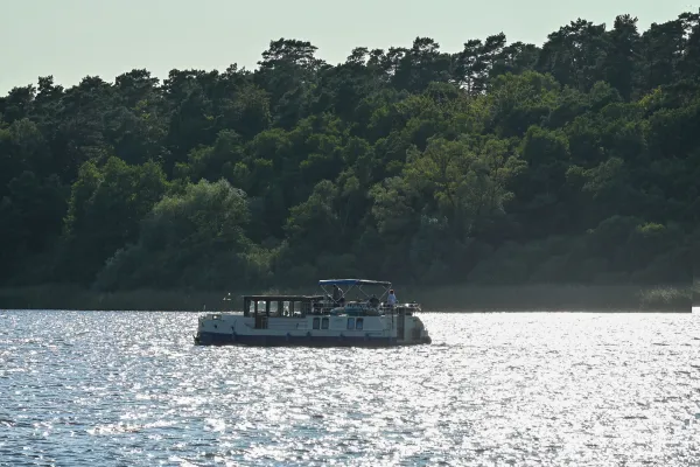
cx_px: 350
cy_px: 234
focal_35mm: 225
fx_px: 4375
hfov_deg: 9.1
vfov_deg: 6.1
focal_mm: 150
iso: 100
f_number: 7.1
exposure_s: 1/800
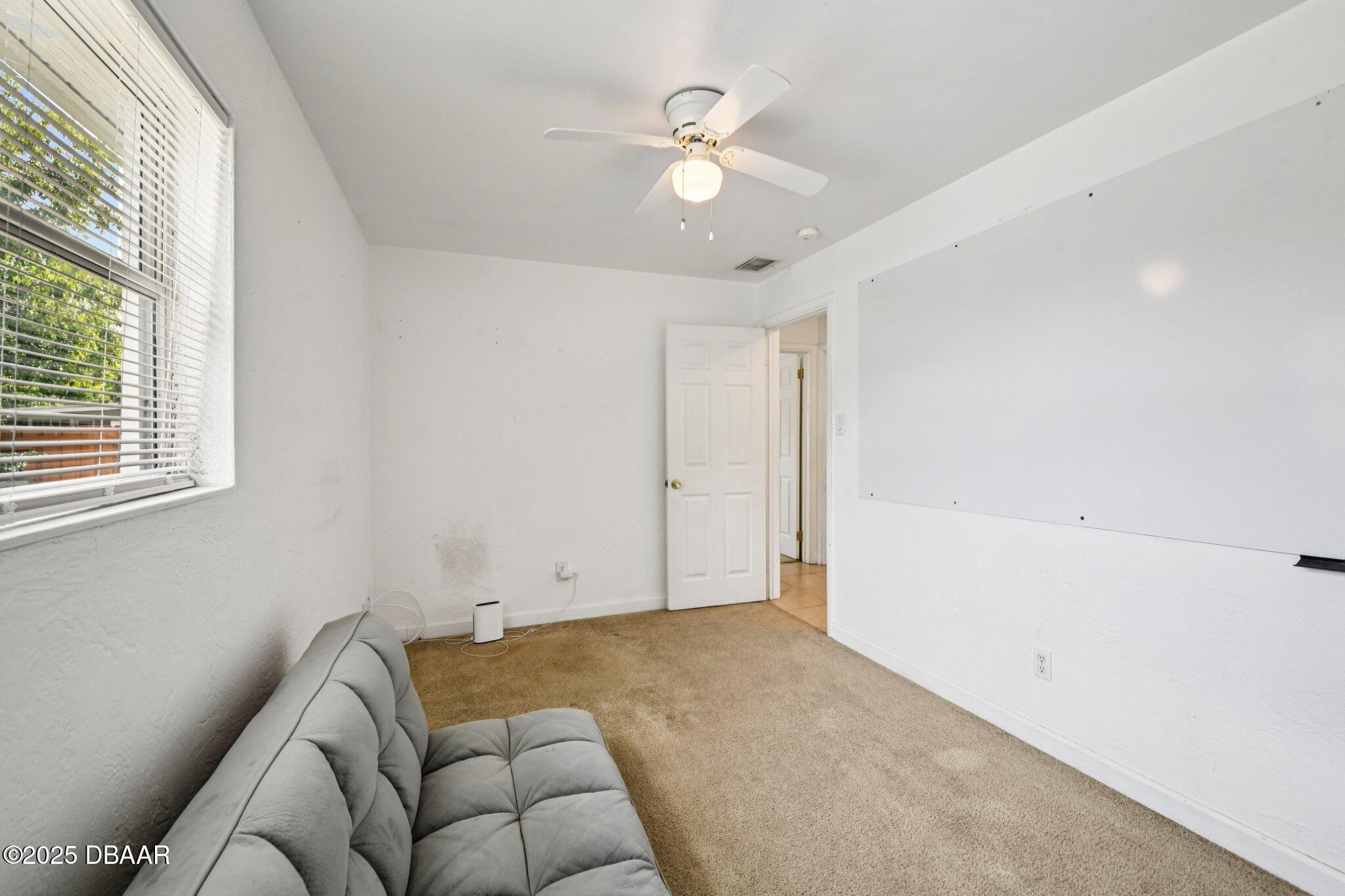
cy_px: 448
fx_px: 523
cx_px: 672
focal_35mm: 14
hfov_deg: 104.3
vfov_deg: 81.2
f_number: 8
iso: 400
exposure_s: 1/50
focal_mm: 14
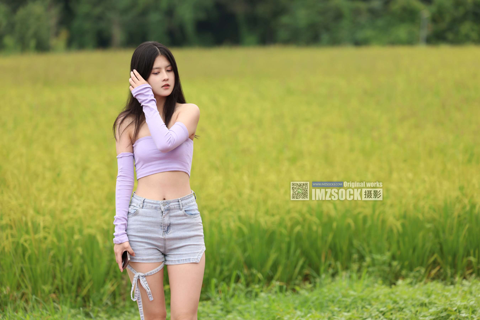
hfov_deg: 15.3
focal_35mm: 134
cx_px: 240
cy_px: 160
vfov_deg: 10.2
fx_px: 1787
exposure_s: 1/250
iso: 100
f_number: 3.2
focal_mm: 135
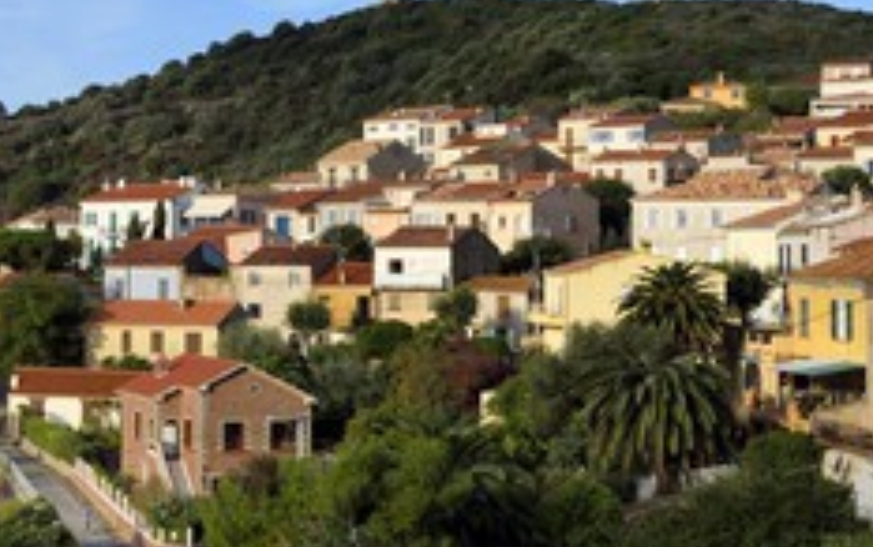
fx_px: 2095
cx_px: 270
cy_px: 202
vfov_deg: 14.9
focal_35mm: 88
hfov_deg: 23.4
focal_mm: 48
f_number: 16
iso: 200
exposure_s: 1/160
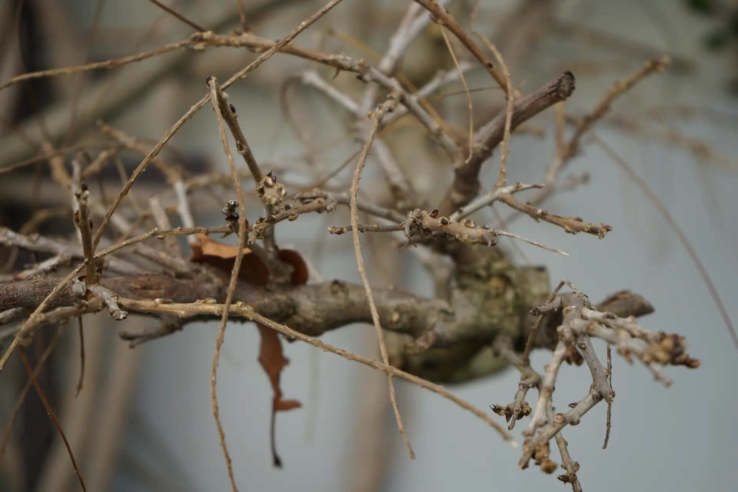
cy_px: 246
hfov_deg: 28.8
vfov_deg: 19.5
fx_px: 1435
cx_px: 369
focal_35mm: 70
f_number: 5.6
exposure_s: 1/80
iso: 100
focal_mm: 70
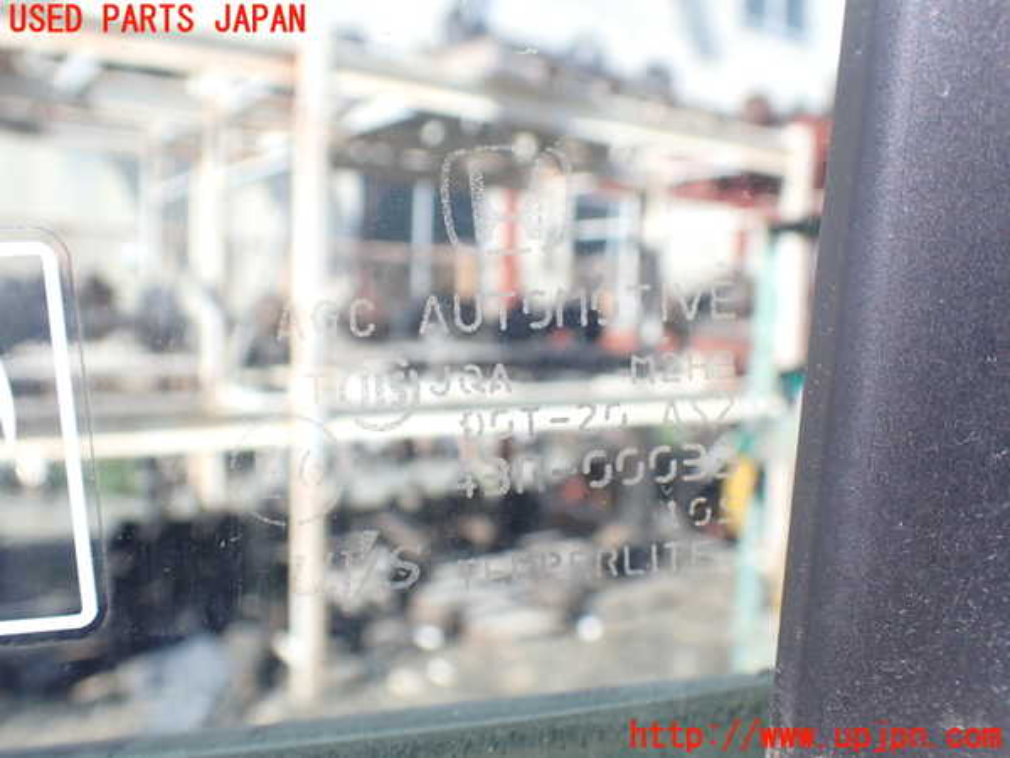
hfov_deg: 60.0
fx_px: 875
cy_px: 379
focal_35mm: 30
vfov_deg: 46.8
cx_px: 505
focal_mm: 5.4
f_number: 3.2
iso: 100
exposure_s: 1/320
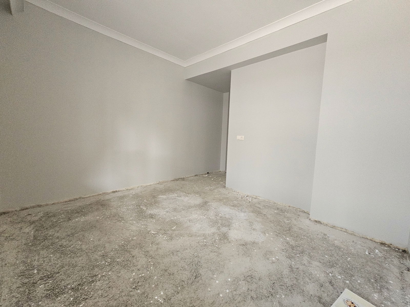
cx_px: 205
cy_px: 154
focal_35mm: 13
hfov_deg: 106.2
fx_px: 154
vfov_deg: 89.9
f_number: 2.2
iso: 500
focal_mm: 2.2
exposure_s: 1/101
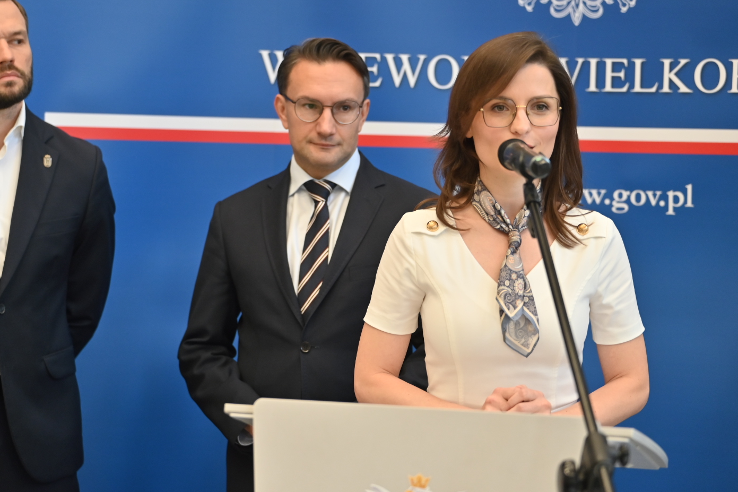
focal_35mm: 99
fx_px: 2029
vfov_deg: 13.8
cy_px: 247
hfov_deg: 20.6
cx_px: 318
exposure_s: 1/400
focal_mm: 85
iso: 900
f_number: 2.8
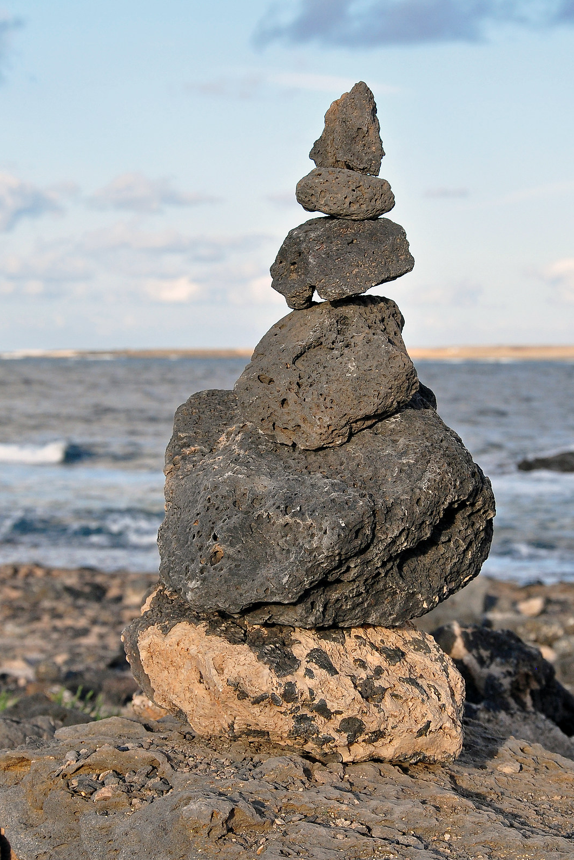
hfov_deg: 12.1
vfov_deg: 18.1
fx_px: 2702
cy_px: 430
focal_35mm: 113
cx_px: 340
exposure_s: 1/500
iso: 400
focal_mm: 50
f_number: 9
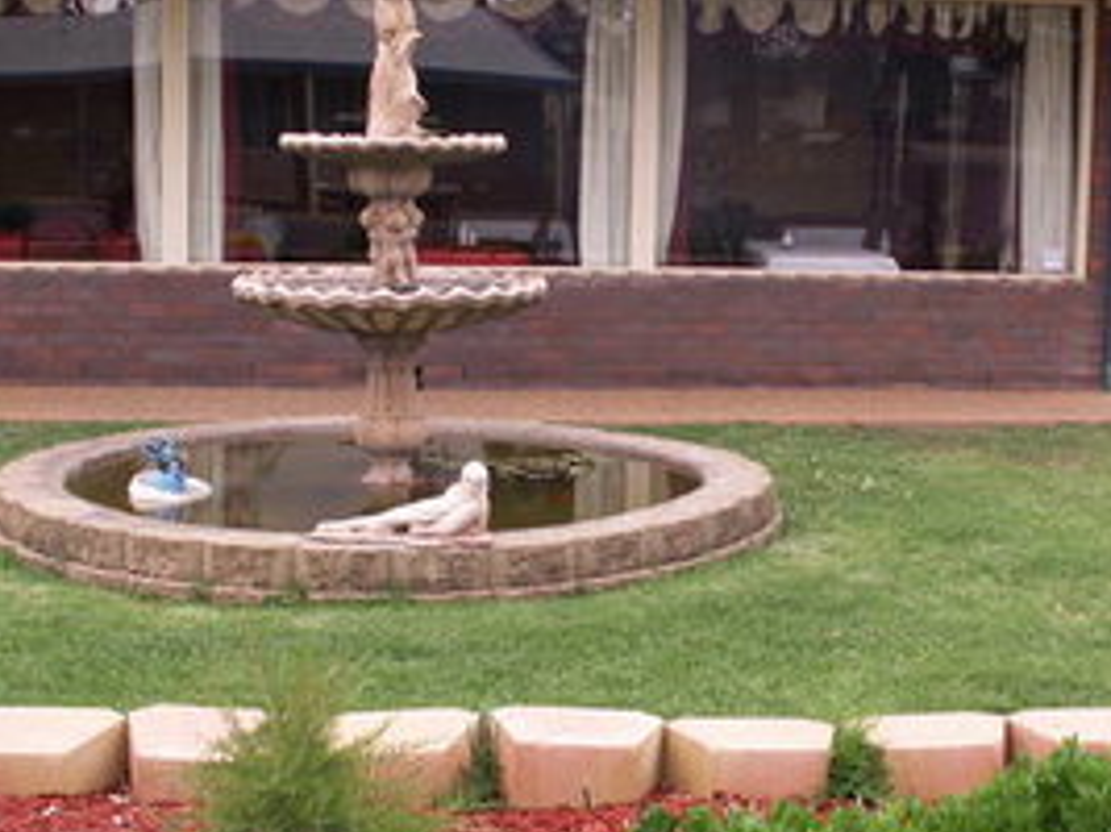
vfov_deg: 23.3
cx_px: 662
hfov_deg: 30.7
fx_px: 2021
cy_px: 379
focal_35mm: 63
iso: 50
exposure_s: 1/50
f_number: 3.2
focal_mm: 5.86
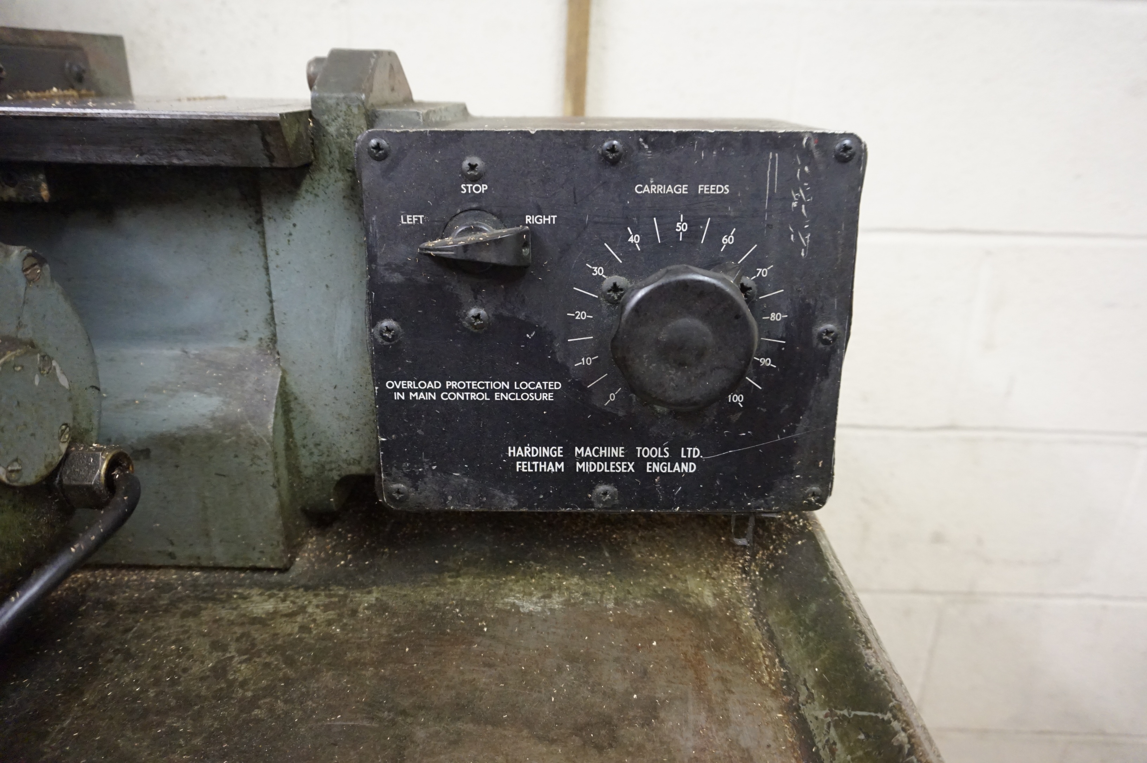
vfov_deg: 53.1
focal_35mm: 24
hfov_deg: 73.8
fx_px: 764
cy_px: 382
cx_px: 574
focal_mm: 16
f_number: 3.5
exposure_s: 1/160
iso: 3200
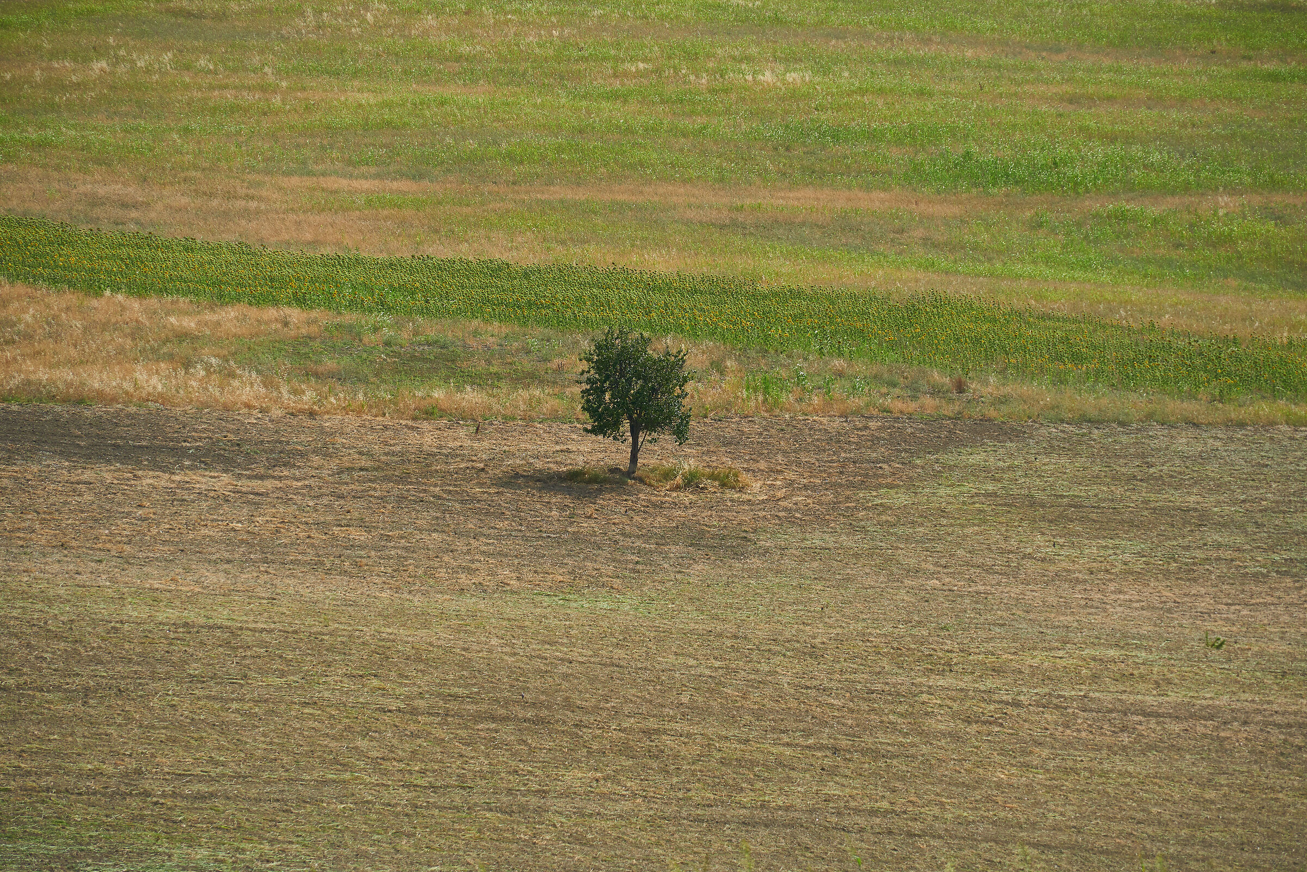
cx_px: 654
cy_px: 436
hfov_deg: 10.2
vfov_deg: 6.8
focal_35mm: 202
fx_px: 7351
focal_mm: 135
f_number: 7.1
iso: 100
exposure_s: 1/400
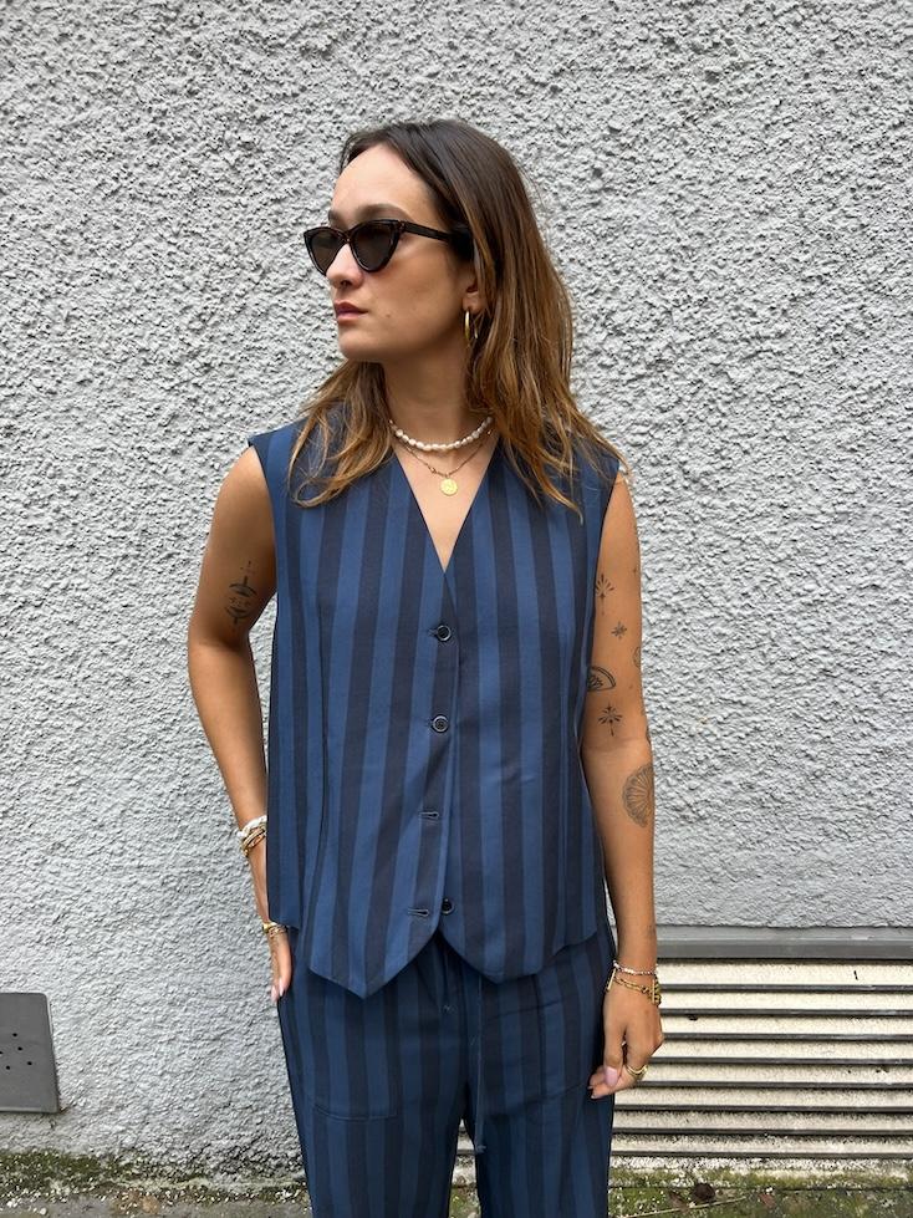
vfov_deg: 67.3
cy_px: 609
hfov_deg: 53.1
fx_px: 915
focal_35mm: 26
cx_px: 456
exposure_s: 1/121
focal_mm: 5.7
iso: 32
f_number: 1.5
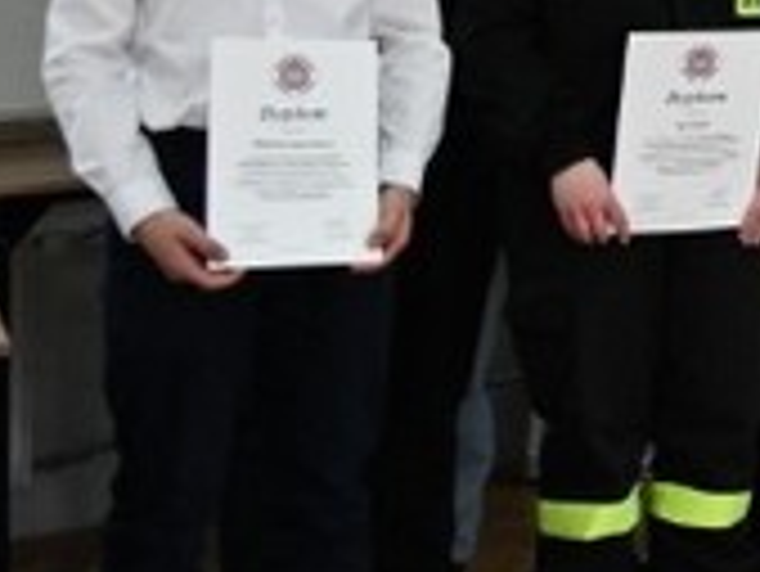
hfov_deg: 10.5
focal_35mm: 153
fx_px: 3362
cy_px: -216
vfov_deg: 9.5
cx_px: 1997
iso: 2800
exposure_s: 1/125
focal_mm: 30
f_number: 4.5
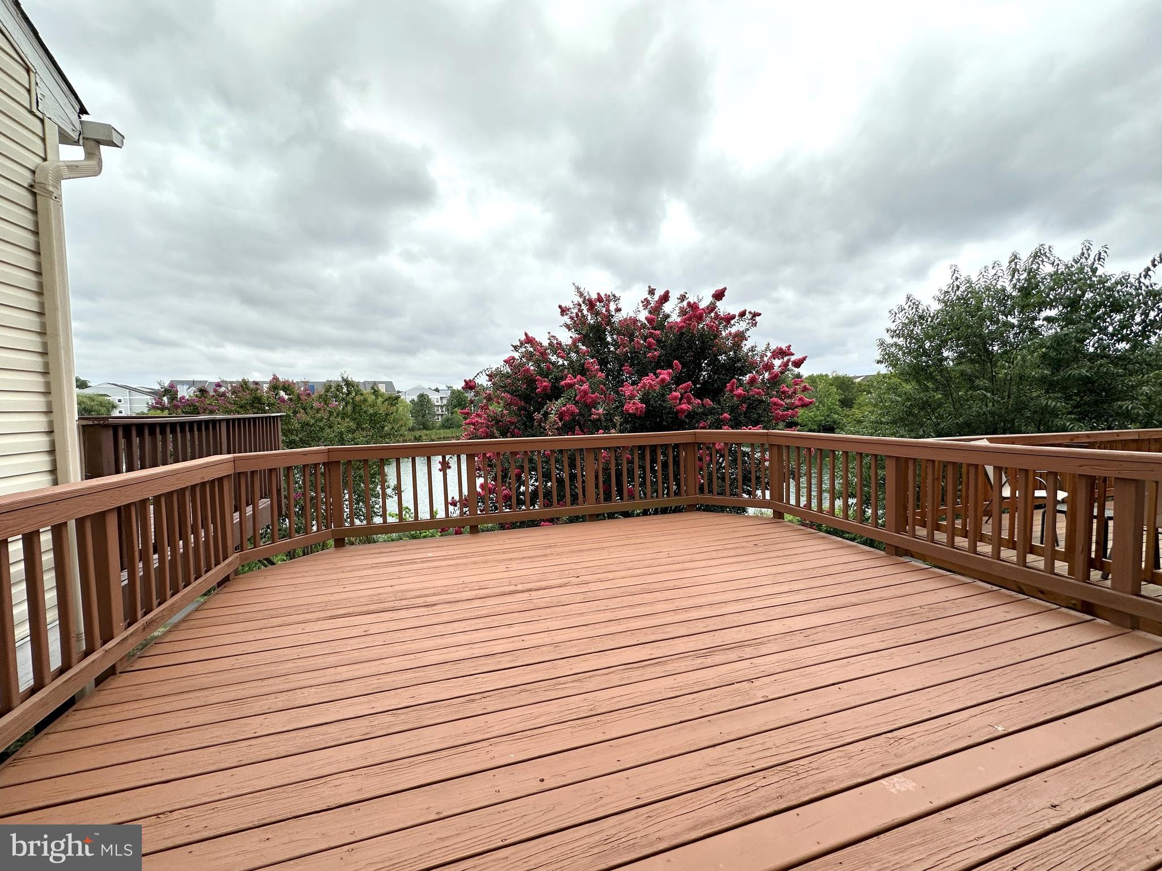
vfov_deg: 85.7
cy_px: 436
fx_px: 470
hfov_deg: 102.1
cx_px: 581
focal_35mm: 14
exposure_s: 1/888
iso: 50
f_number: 2.2
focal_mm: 2.22
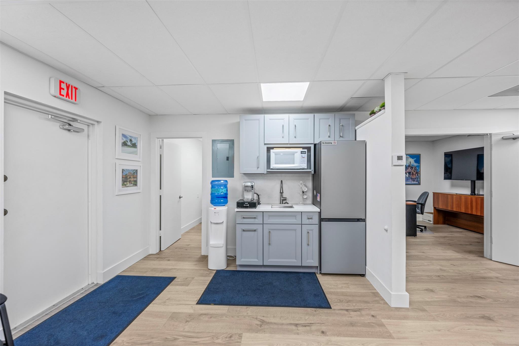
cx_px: 260
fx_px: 202
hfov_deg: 104.3
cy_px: 173
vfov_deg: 81.2
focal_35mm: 14
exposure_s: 1/8
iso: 200
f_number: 8
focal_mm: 14
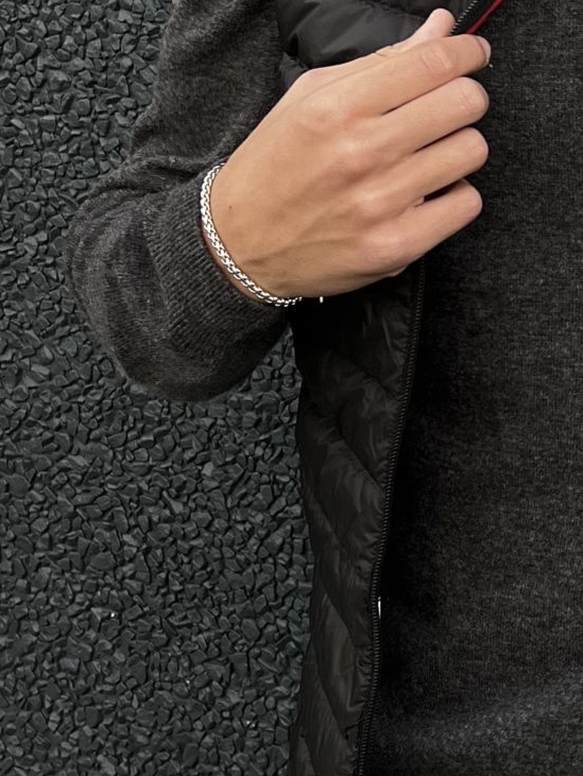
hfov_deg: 15.4
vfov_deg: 21.4
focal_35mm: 91
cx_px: 789
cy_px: 196
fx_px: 2042
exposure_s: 1/650
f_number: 1.5
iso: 50
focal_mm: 5.7
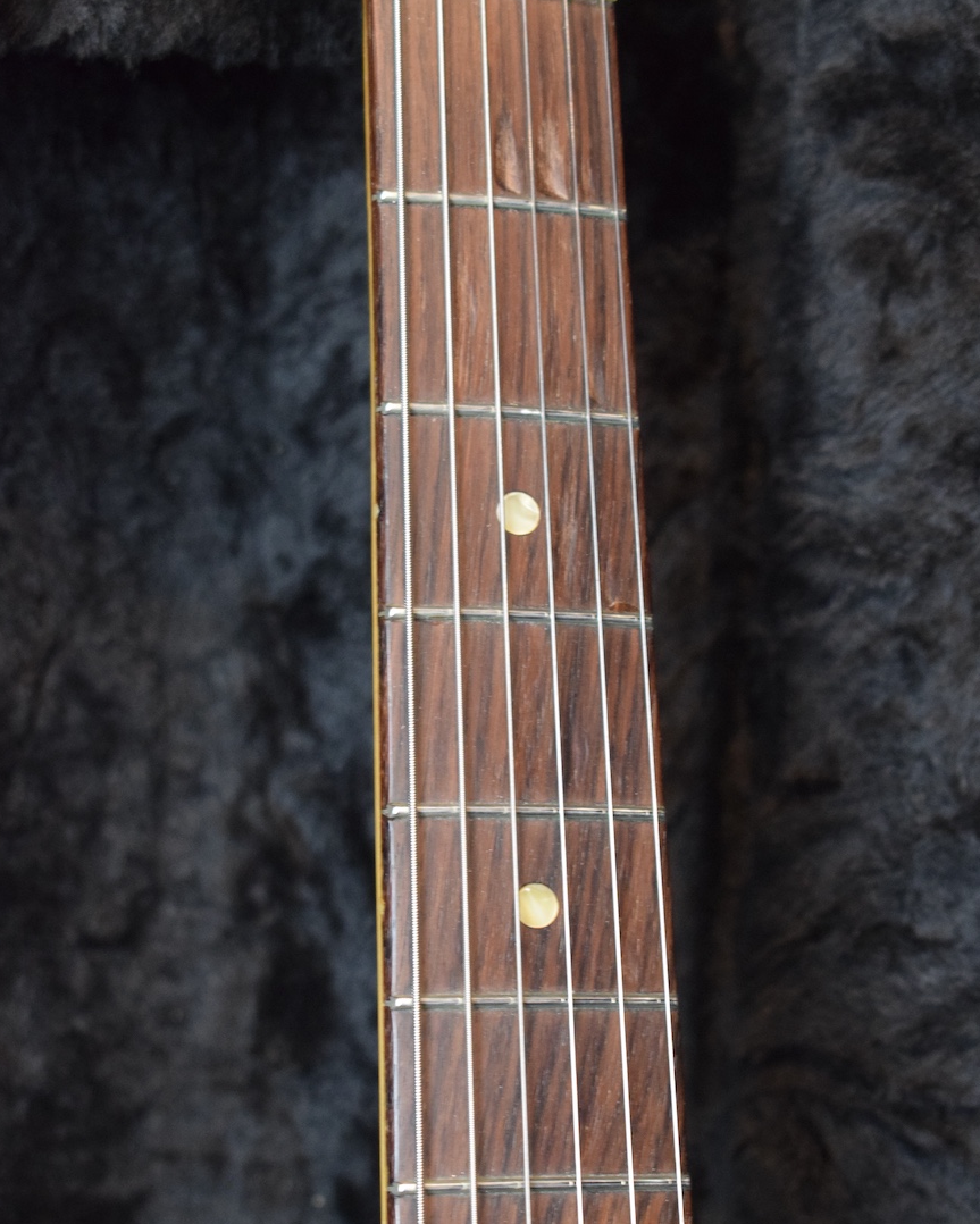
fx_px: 3407
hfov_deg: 16.4
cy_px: 629
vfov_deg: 20.4
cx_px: 544
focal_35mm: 94
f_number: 5.3
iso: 2500
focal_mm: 48
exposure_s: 1/30
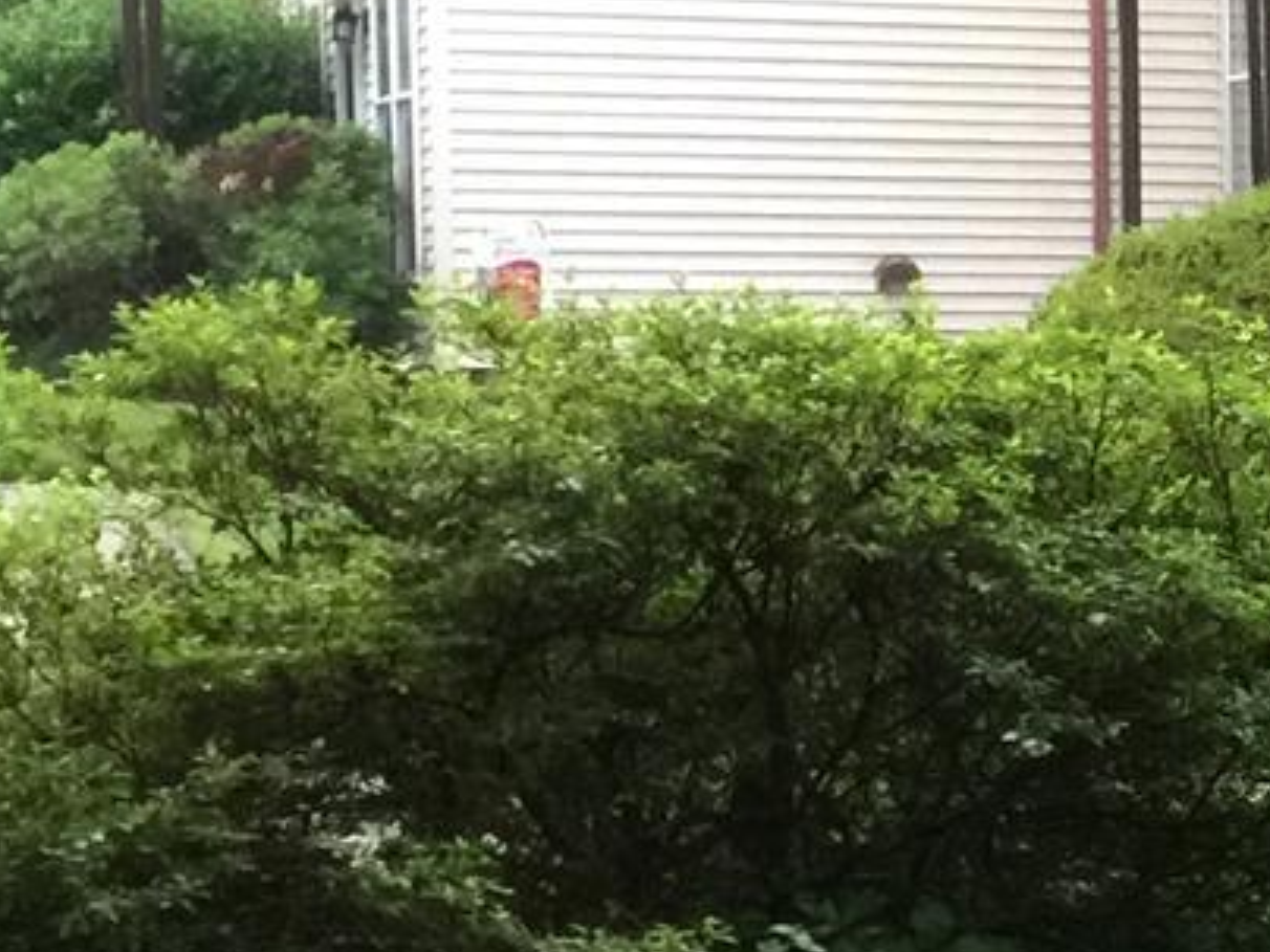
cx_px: 2575
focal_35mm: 147
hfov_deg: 11.9
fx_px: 5393
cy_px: 823
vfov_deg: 10.1
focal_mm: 4.15
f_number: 2.2
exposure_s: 1/15
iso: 80
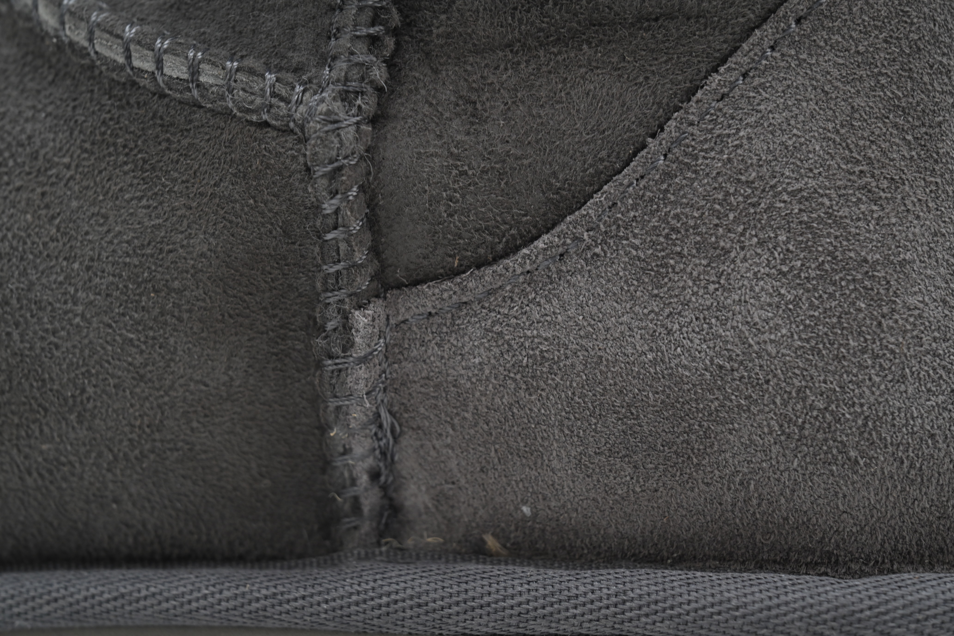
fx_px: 3180
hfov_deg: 17.1
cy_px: 318
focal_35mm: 120
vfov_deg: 11.4
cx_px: 477
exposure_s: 1/125
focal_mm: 120
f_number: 11
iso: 800
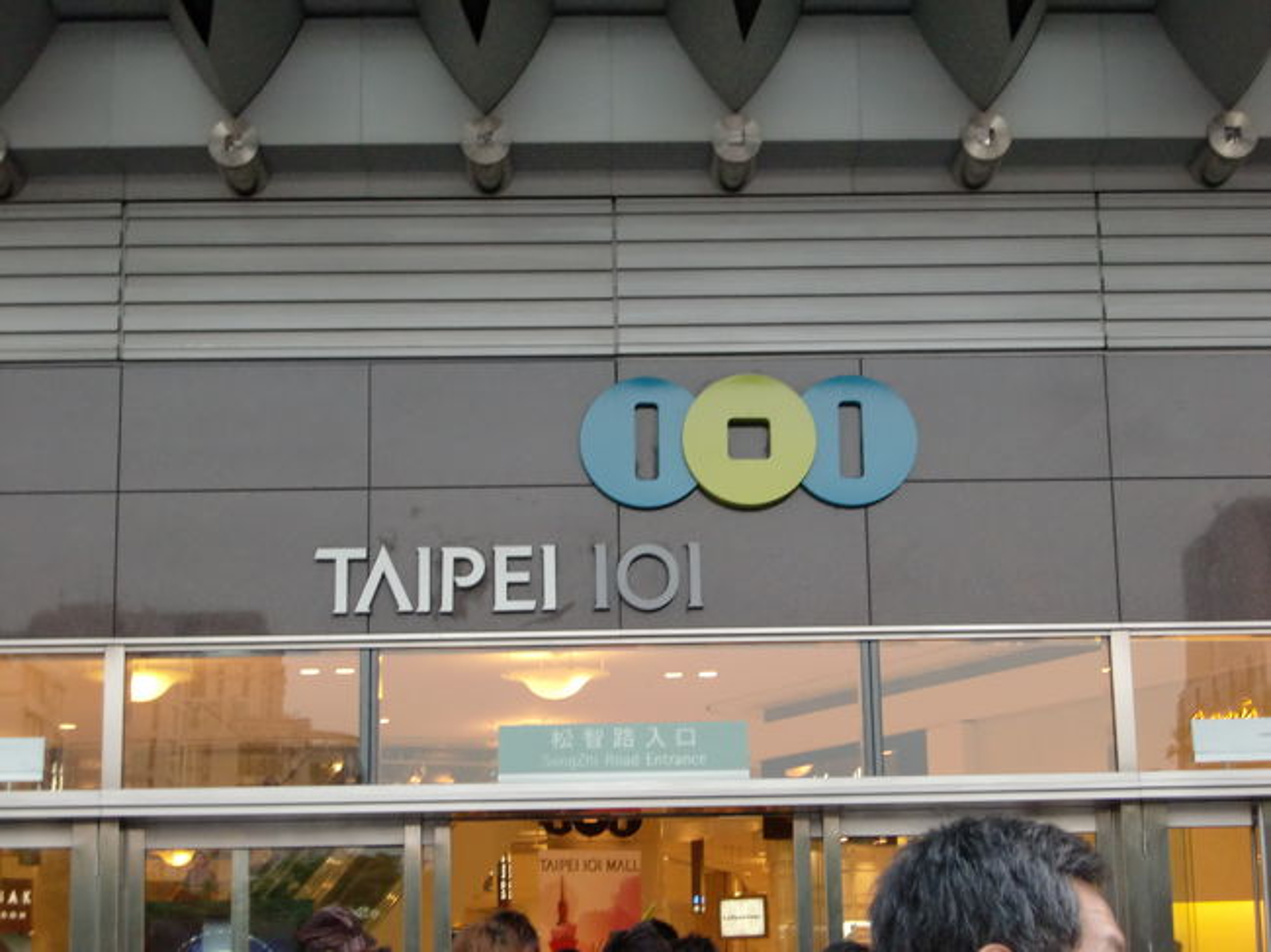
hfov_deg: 29.4
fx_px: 2422
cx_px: 636
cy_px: 476
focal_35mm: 66
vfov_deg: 22.2
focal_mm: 11.7
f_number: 4.1
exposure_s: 1/60
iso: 320
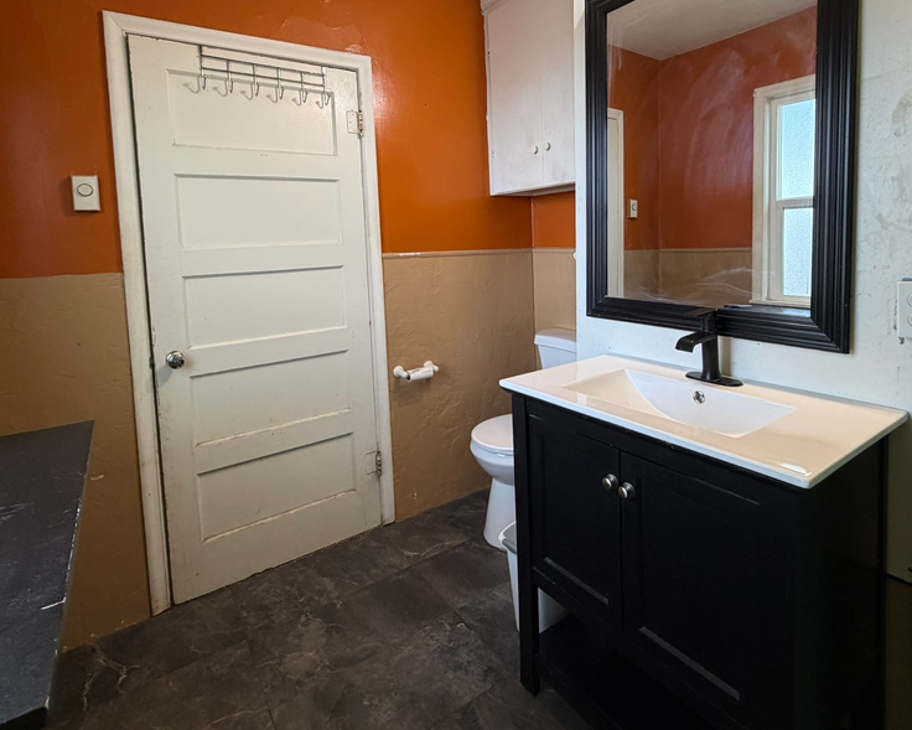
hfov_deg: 83.3
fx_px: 513
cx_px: 468
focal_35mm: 19
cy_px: 271
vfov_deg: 69.7
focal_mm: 2.22
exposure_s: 1/120
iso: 320
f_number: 2.2
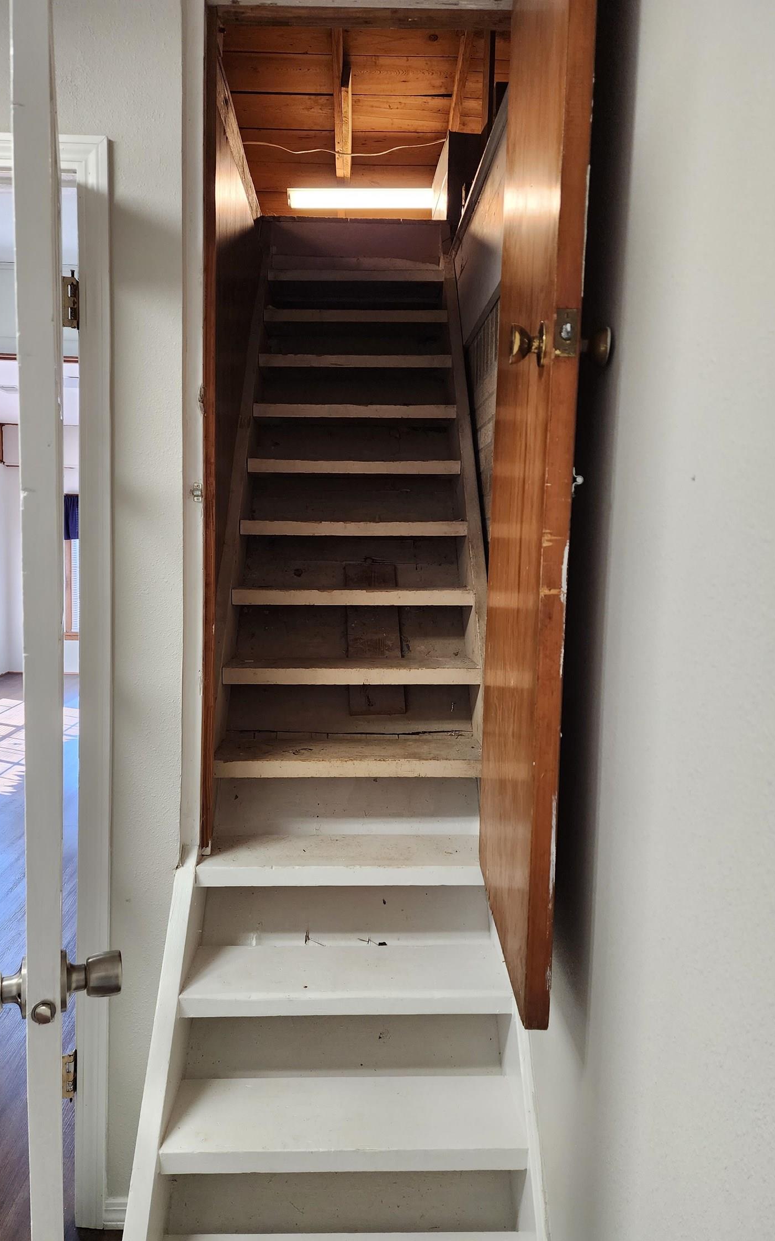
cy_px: 627
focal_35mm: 25
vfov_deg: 72.5
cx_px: 371
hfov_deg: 49.3
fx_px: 845
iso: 250
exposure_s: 1/120
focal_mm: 6.4
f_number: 1.8
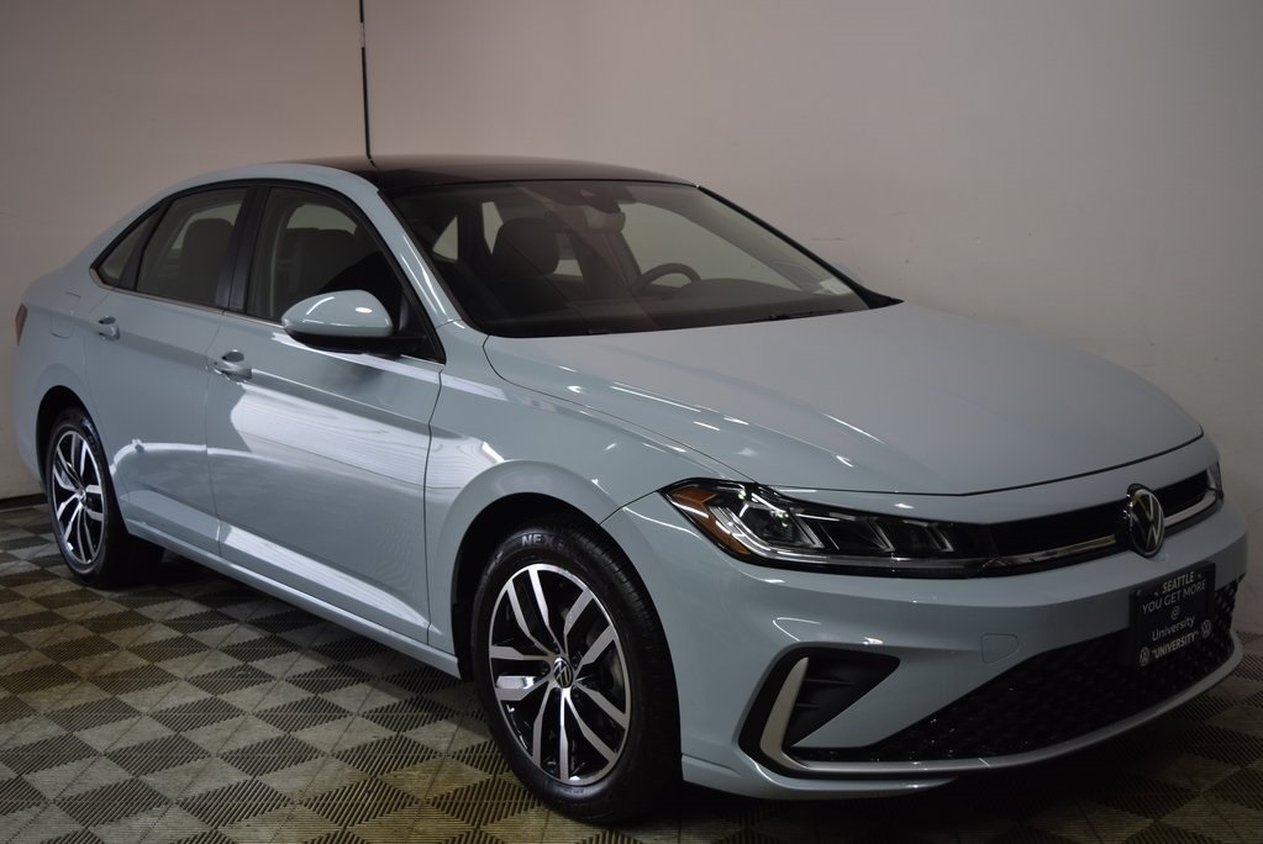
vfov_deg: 32.0
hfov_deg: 46.4
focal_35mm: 42
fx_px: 1475
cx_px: 632
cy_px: 422
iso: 400
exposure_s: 1/60
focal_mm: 28
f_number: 4.2
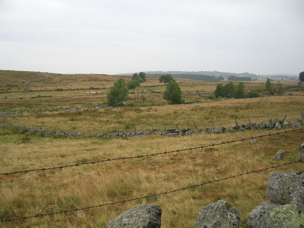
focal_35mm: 35
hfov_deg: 52.6
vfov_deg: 40.7
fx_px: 307
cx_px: 152
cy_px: 114
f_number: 2.8
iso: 50
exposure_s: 1/128
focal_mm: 5.4
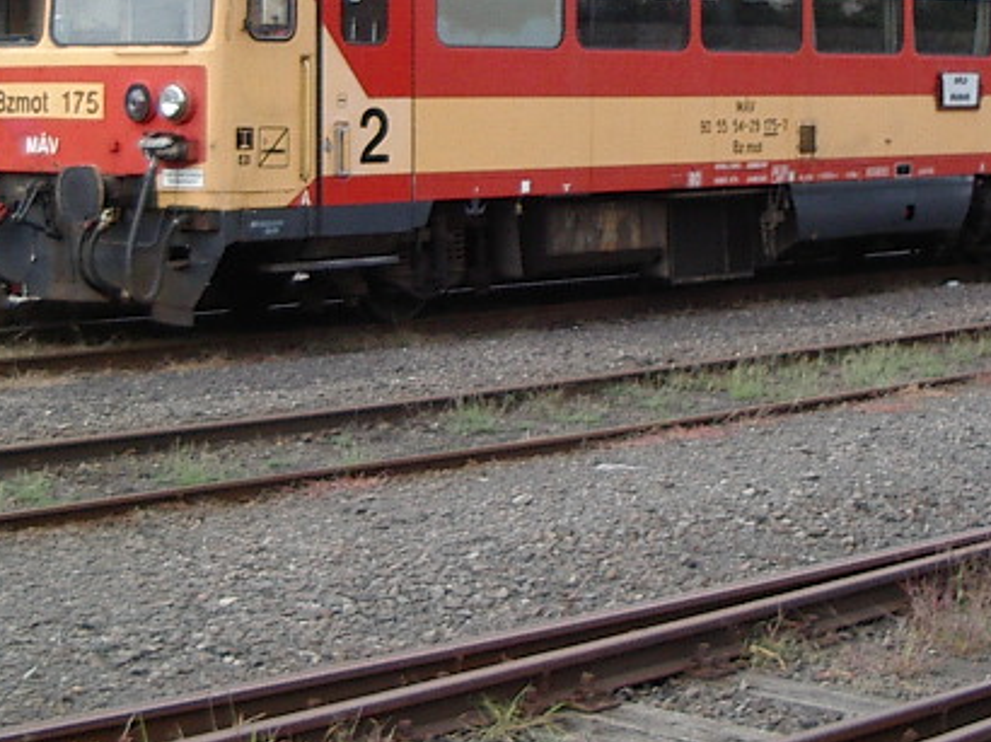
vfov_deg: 15.4
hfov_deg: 20.7
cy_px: 126
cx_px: 469
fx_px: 2718
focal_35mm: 95
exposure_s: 1/250
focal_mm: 5.8
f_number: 2.6
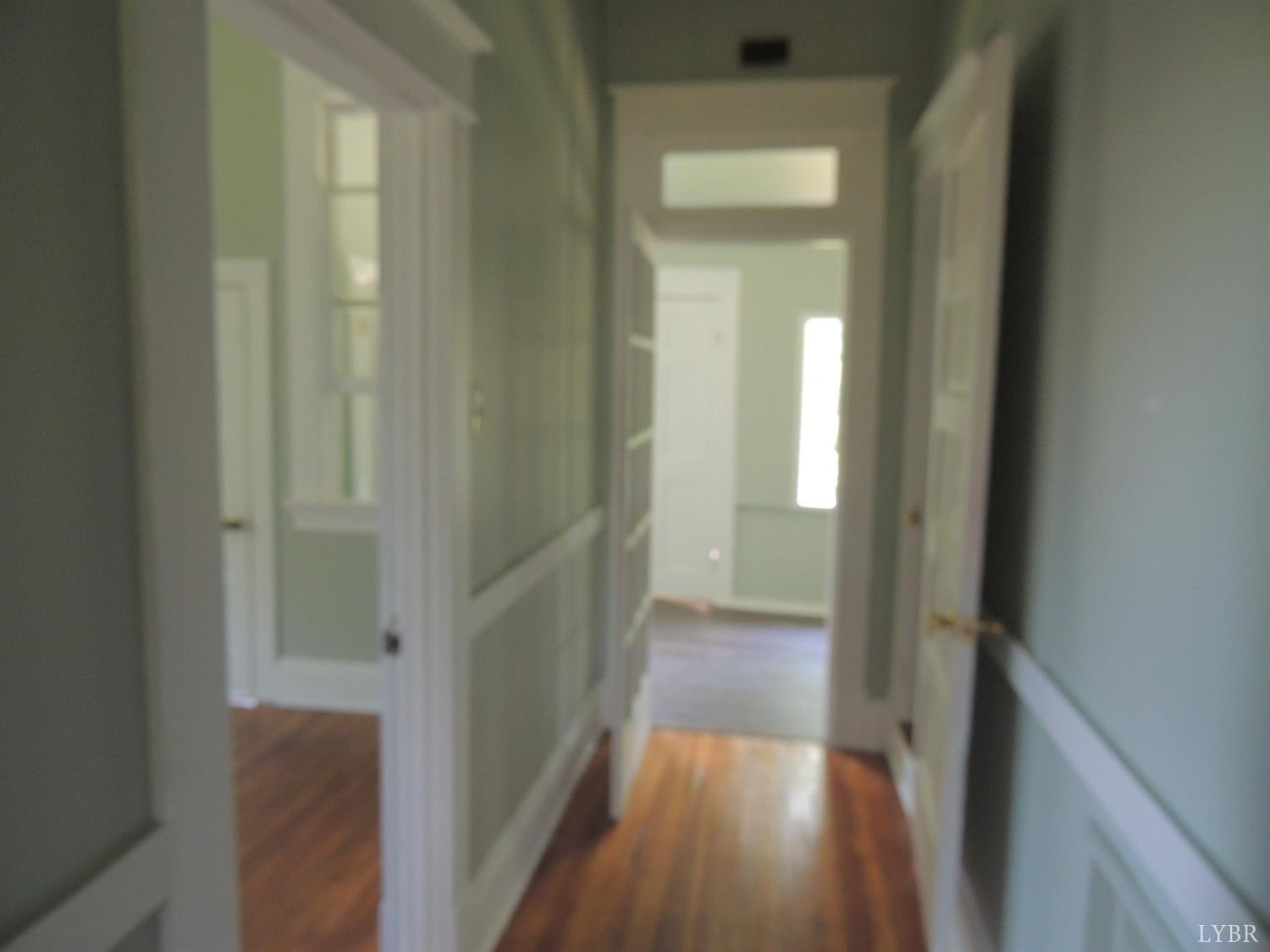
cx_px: 635
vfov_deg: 56.8
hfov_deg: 71.6
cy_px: 476
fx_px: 880
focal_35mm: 24
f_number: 3
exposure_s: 1/20
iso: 400
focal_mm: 4.3
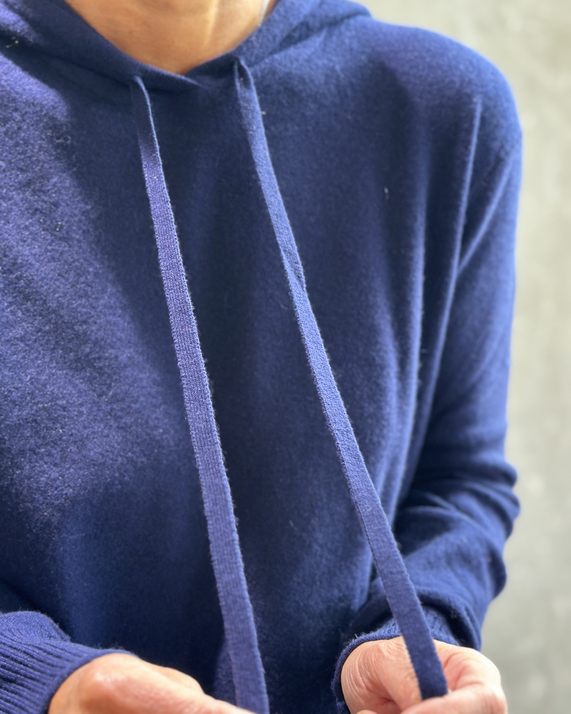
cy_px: 380
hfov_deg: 29.7
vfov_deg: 36.6
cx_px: 286
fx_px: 1077
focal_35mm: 51
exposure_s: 1/50
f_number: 1.78
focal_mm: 6.86
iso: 250
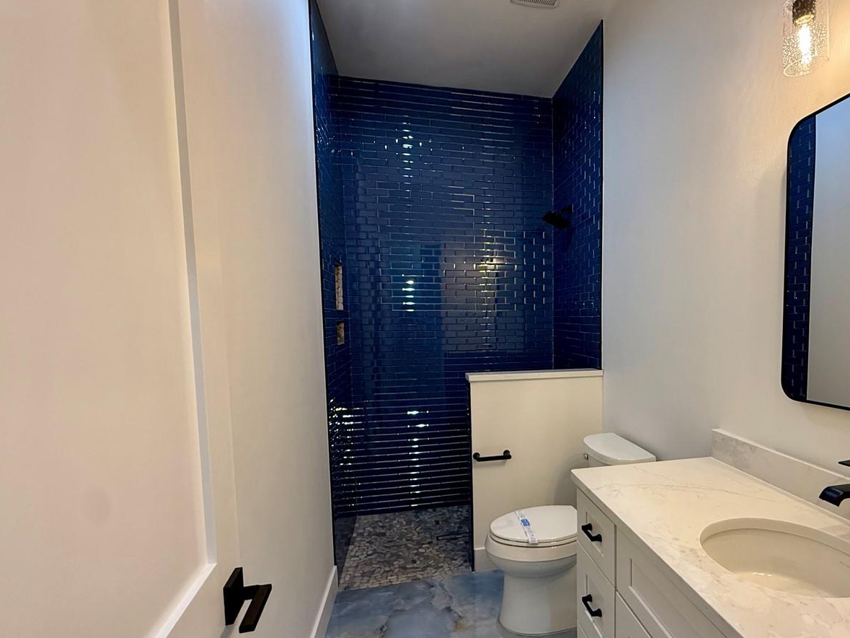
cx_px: 528
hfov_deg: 83.2
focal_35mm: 19
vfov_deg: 68.4
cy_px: 358
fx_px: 466
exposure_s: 1/120
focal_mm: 2.22
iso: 250
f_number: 2.2
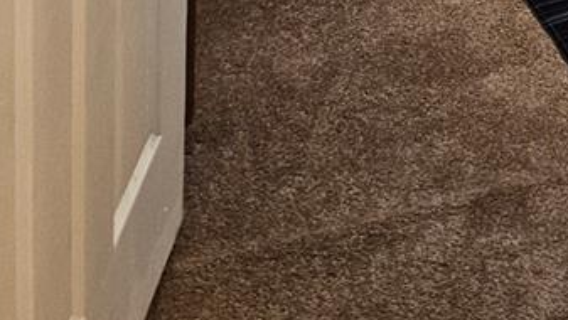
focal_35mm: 93
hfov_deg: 21.8
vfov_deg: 10.1
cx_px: 610
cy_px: -610
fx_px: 1401
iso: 250
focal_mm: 5
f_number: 1.8
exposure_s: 1/120
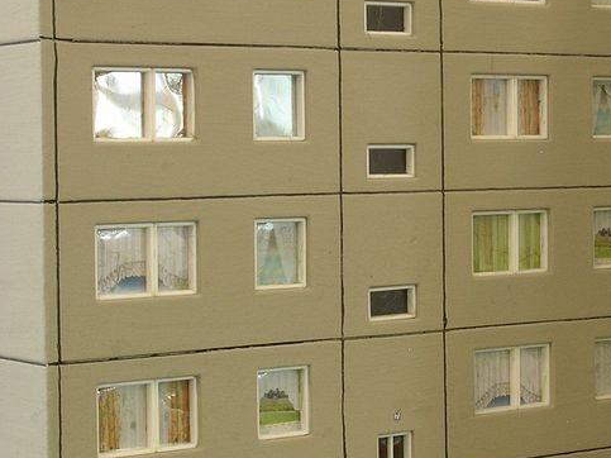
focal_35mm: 230
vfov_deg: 6.5
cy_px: 194
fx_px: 4059
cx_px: 481
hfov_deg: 8.6
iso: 50
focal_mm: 11.1
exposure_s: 2.47
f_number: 7.9
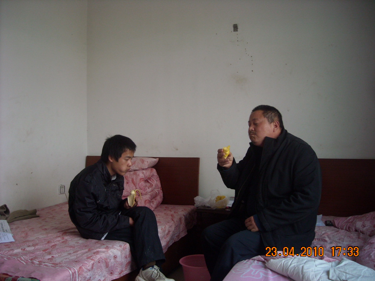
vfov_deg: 40.7
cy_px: 140
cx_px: 188
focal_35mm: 35
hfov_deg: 52.6
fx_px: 379
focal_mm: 5.7
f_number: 2.8
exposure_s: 1/60
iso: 183
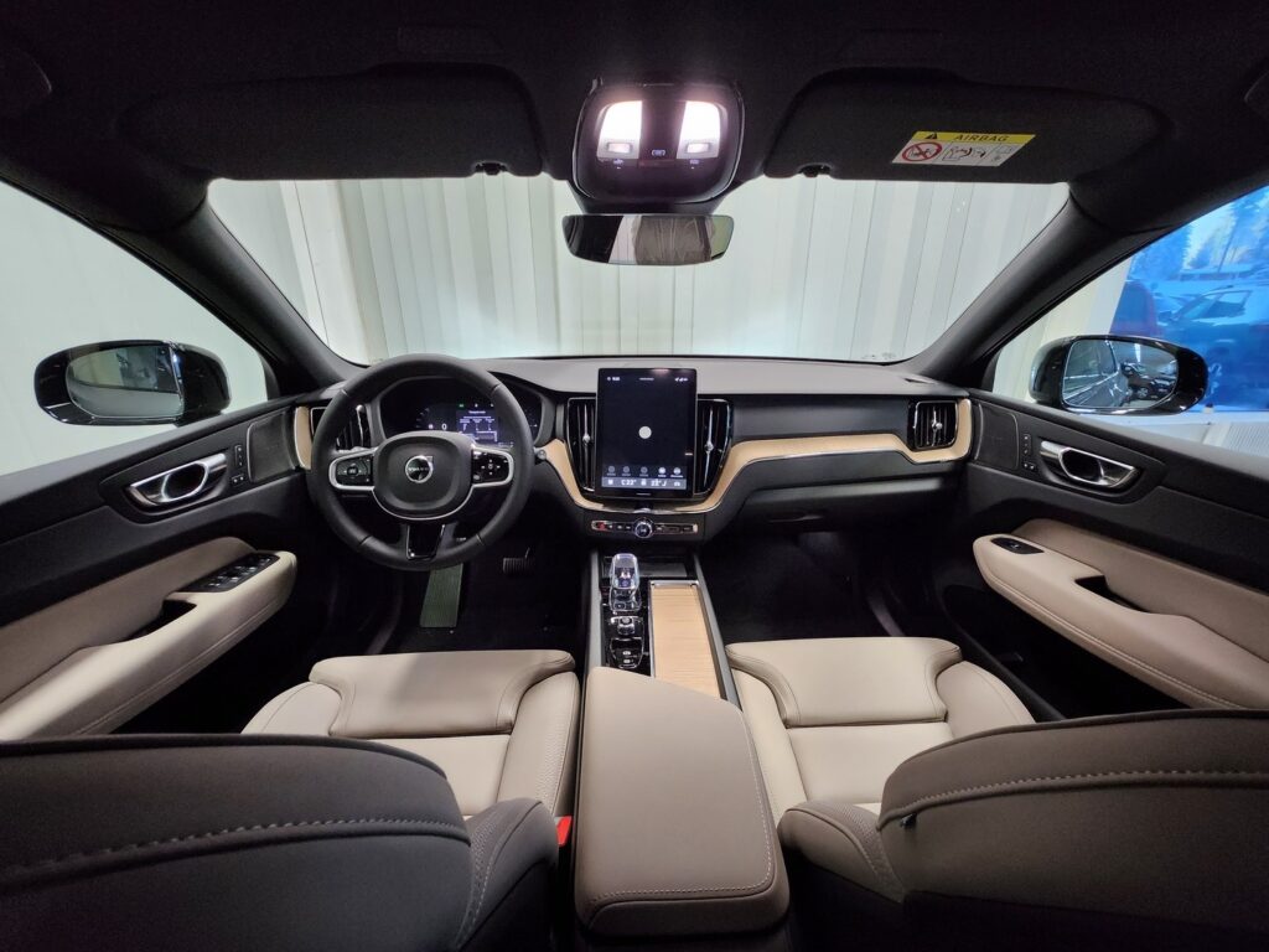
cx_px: 634
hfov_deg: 106.2
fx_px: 477
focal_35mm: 13
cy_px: 476
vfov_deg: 89.9
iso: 500
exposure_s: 1/60
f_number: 2.2
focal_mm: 1.74
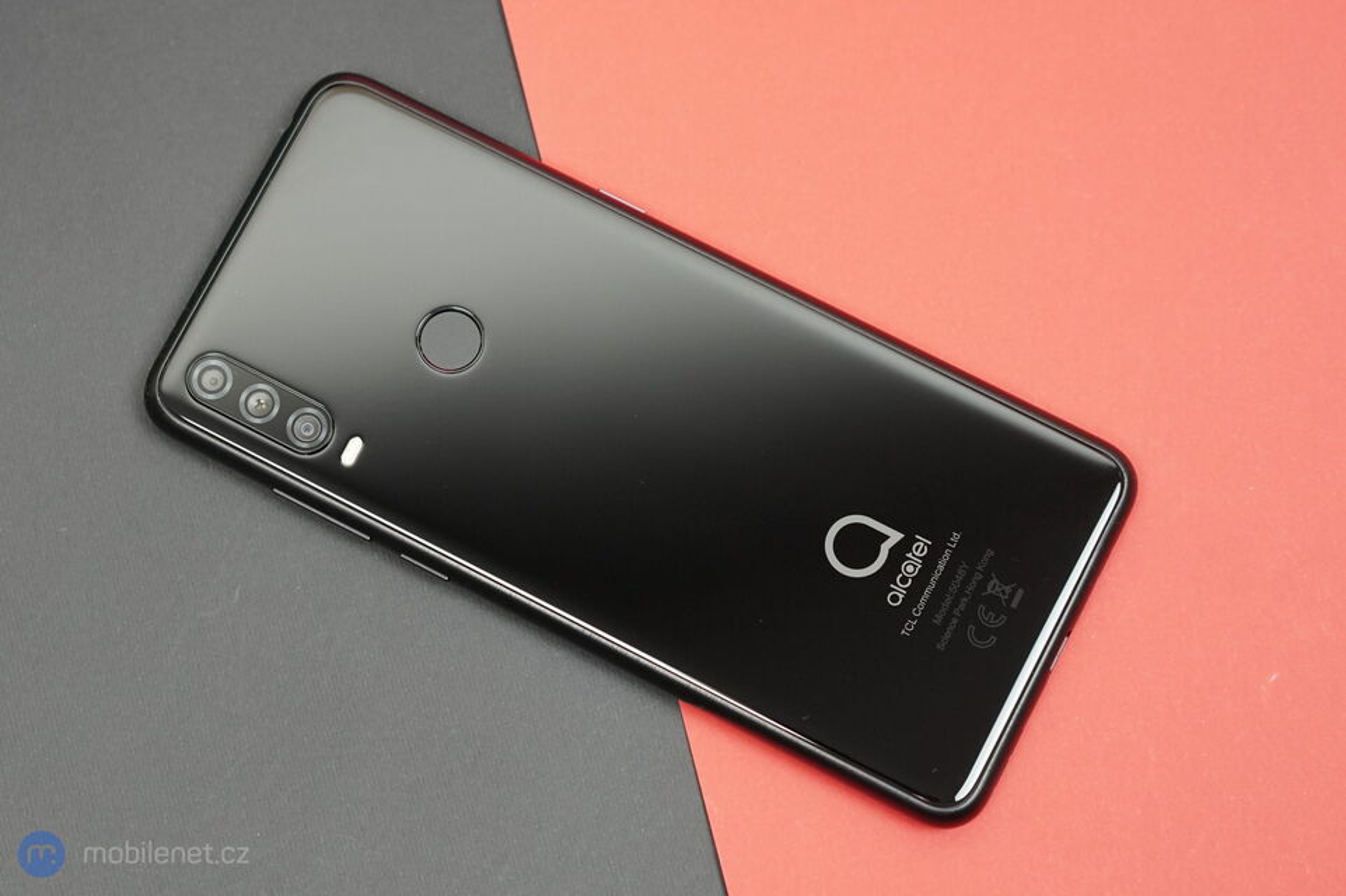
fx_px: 2056
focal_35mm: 55
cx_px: 673
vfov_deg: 24.6
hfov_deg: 36.3
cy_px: 448
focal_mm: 55
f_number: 4
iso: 2500
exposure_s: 1/320
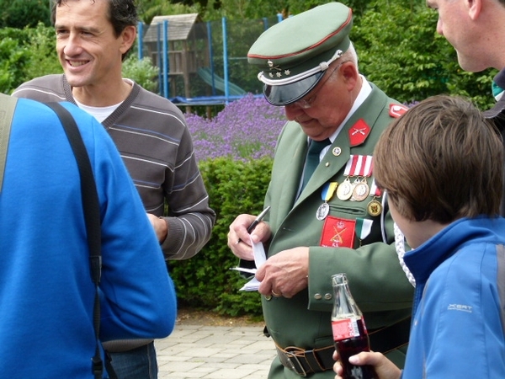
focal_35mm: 113
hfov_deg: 17.4
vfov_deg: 13.1
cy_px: 190
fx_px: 1649
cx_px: 252
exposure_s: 1/250
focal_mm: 20.4
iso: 125
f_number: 4
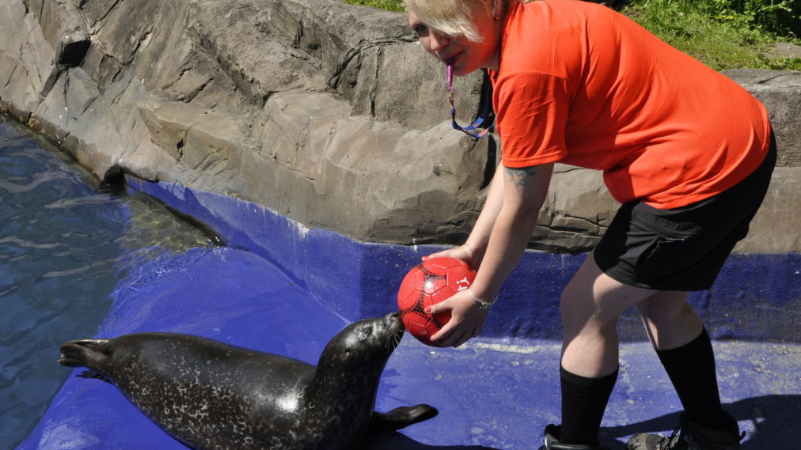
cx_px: 403
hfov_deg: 38.5
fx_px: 1147
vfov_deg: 22.2
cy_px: 234
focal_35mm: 54
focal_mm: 34
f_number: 13
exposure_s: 1/640
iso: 800
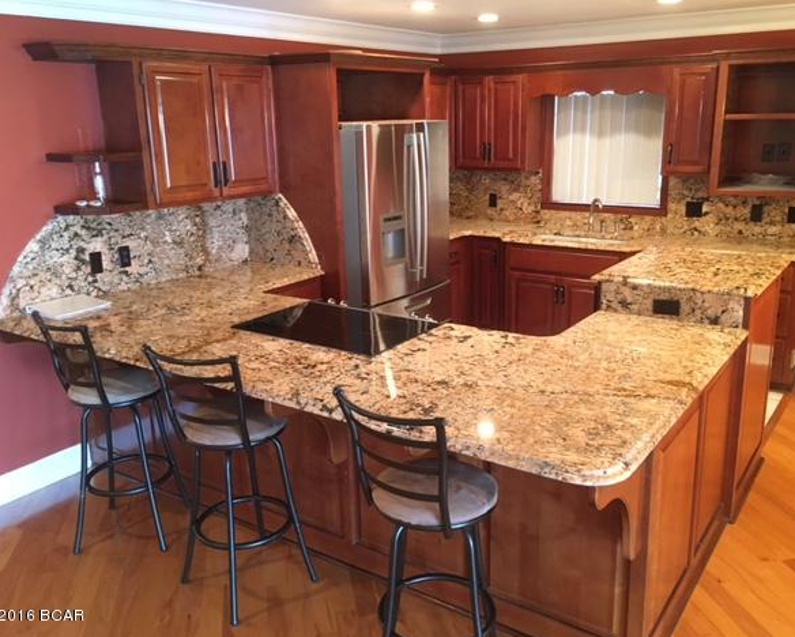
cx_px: 412
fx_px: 730
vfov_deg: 47.2
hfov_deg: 57.1
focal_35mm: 31
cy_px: 316
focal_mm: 4.15
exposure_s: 1/17
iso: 200
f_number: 2.2
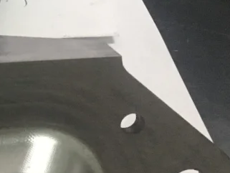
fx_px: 864
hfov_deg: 13.0
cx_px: -244
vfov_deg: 11.4
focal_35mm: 130
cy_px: 48
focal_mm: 4.15
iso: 250
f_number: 2.2
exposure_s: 1/17
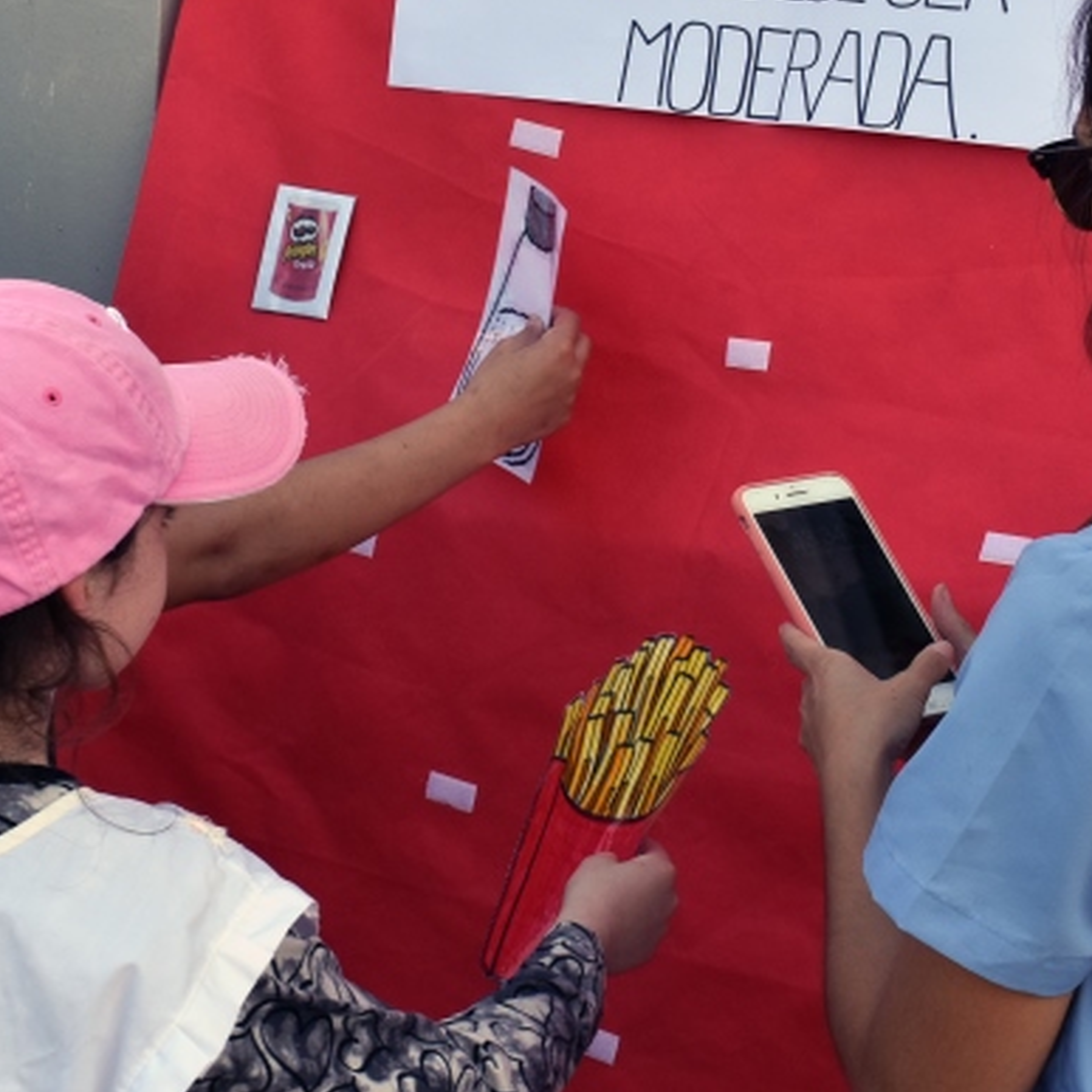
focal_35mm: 108
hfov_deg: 16.1
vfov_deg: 16.1
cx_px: 491
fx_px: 3855
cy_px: 346
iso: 360
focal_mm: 32
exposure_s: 1/500
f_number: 8
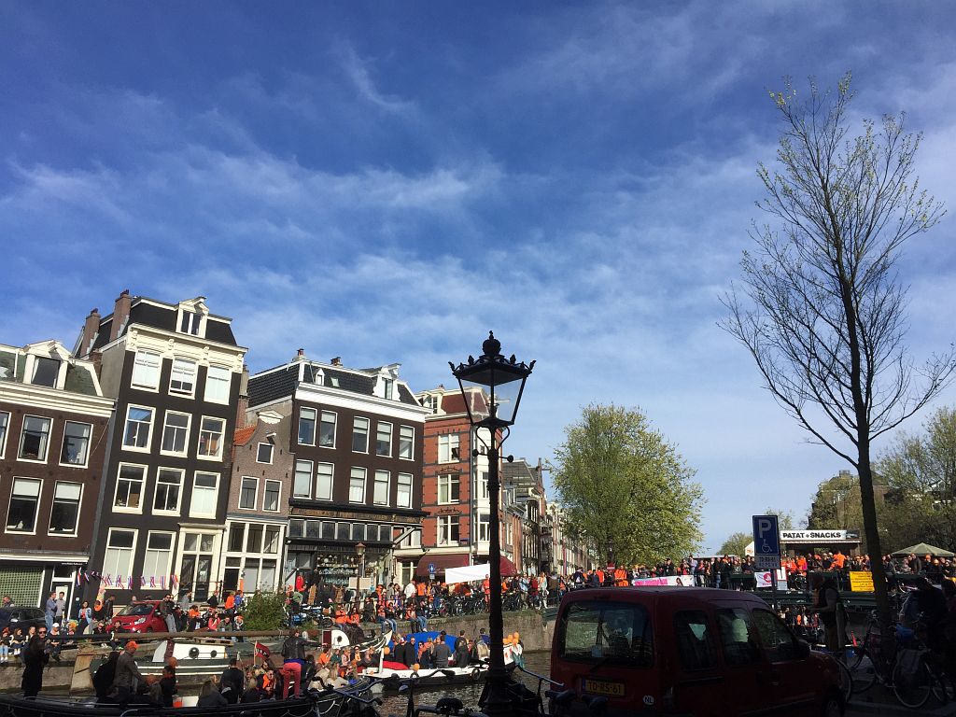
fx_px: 801
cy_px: 358
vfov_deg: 48.2
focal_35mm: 29
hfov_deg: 61.7
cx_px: 478
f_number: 2.2
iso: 32
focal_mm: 4.15
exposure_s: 1/2639
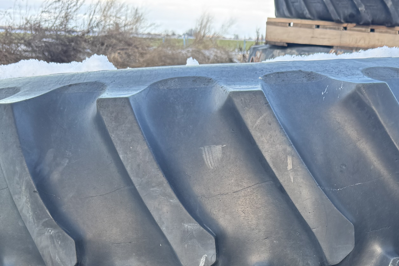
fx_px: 632
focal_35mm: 57
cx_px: 246
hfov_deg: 34.9
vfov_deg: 22.1
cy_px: 311
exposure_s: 1/121
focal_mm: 6.76
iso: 64
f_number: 1.78
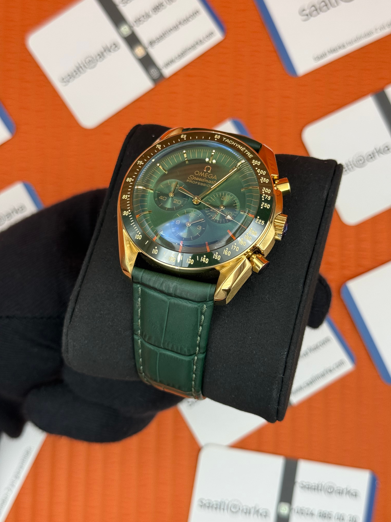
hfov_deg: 30.3
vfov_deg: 39.7
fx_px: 723
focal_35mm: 48
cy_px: 261
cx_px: 196
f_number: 1.78
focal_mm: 6.76
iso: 50
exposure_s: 1/122
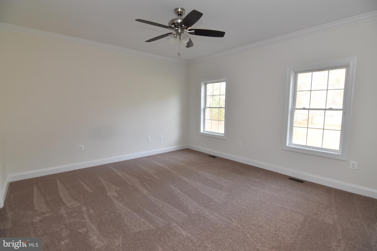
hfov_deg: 95.0
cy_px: 126
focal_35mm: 16
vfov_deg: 72.0
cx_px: 188
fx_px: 173
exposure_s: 1/80
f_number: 4.5
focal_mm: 11
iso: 800
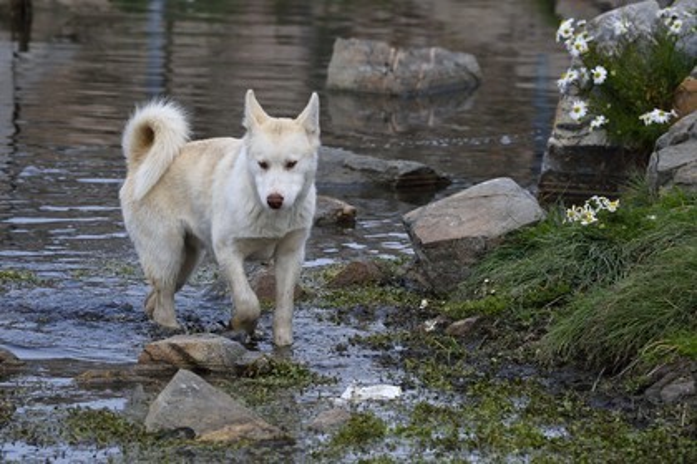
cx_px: 348
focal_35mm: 200
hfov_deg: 10.3
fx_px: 3872
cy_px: 232
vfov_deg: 6.9
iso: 400
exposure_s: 1/400
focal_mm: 200
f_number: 7.1
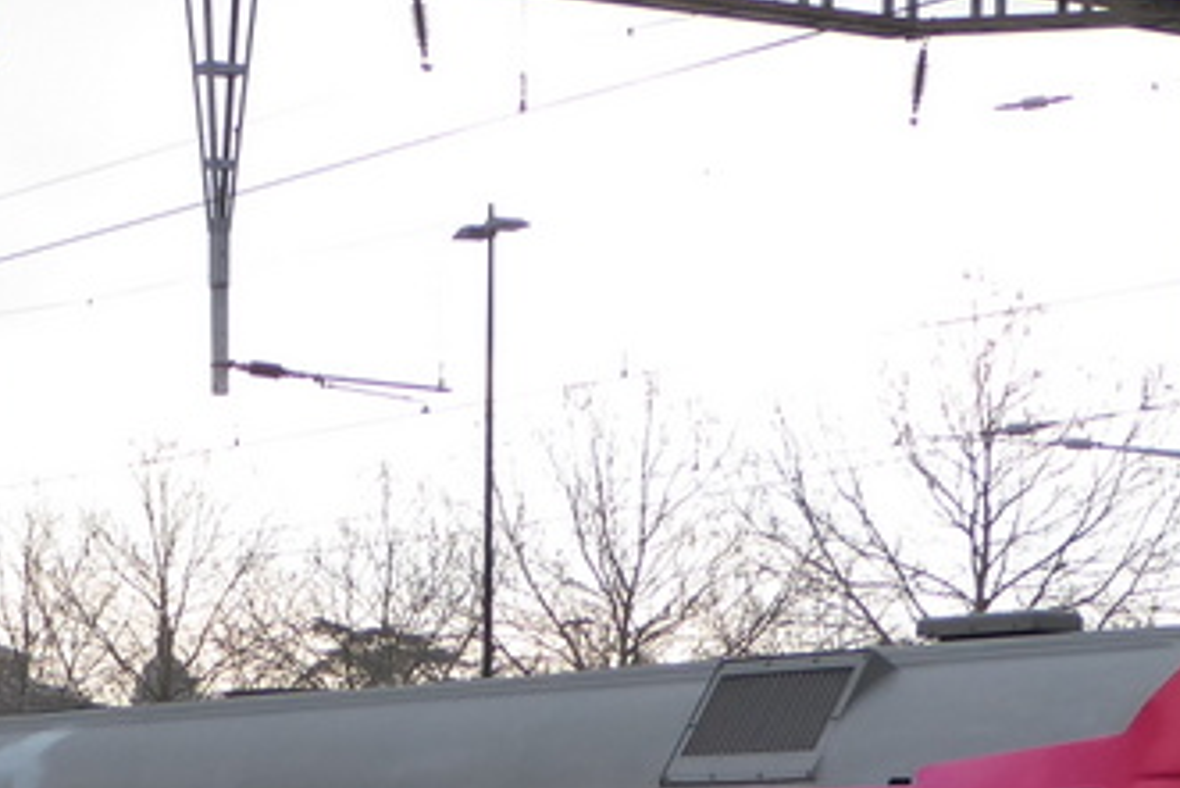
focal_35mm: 147
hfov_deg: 13.9
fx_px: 4820
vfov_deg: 9.2
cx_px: 328
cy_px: 1080
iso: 125
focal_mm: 6.7
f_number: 3.7
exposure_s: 1/200
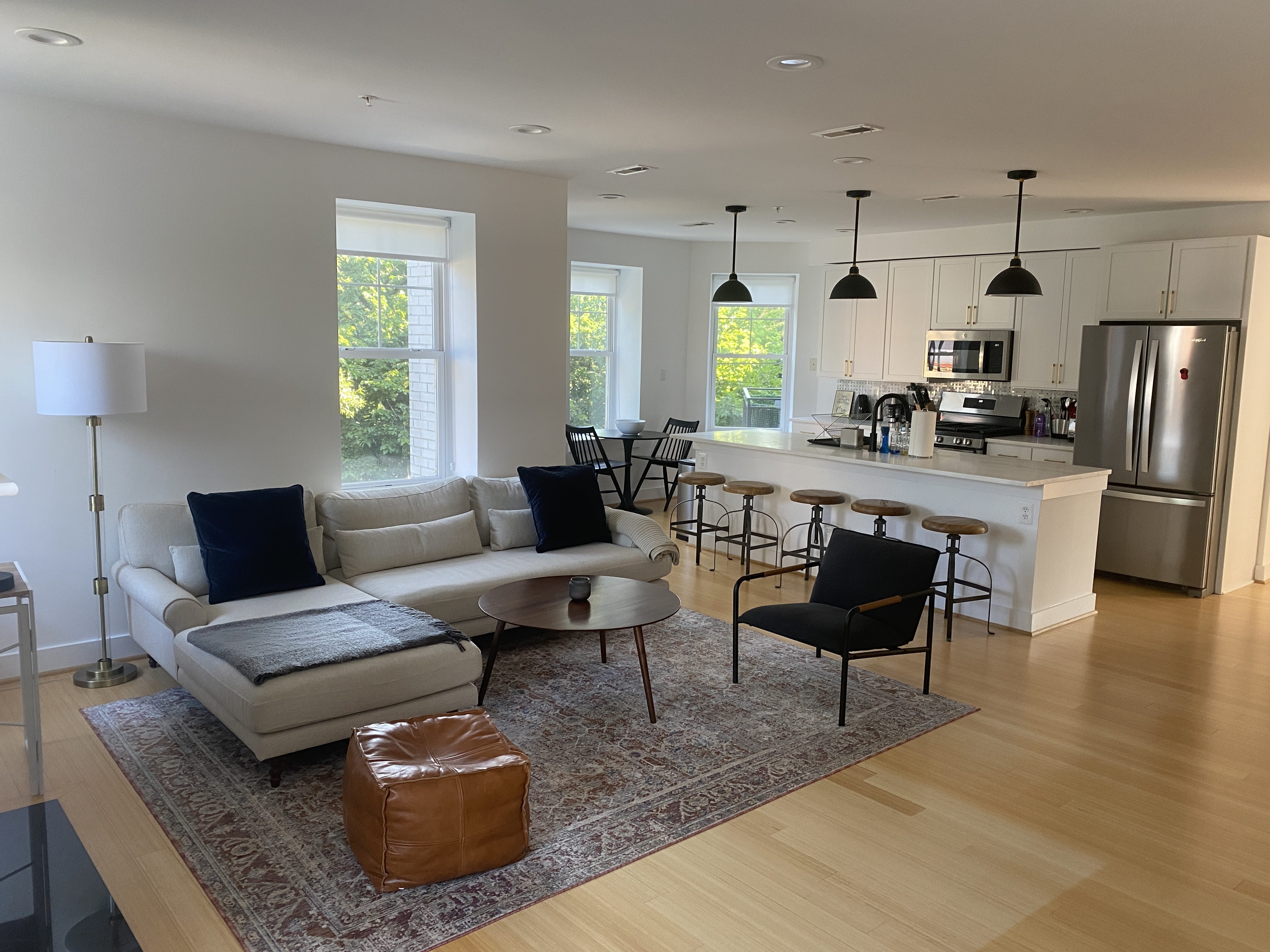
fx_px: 954
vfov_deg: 53.1
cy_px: 476
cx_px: 635
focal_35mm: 26
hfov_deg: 67.3
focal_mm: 4.25
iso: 125
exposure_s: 1/87
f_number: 1.8
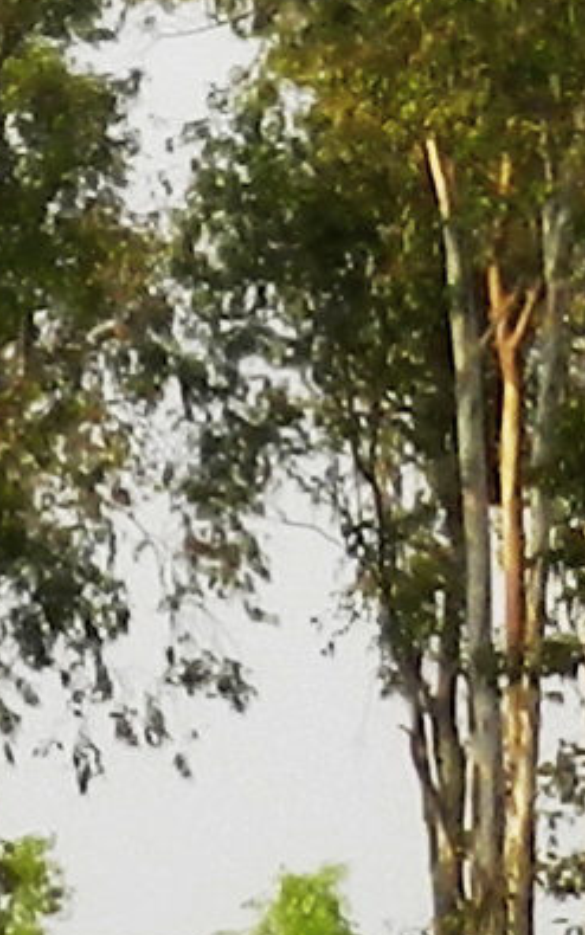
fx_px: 12597
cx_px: -1267
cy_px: 107
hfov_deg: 2.6
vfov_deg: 4.2
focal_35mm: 494
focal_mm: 8.1
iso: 160
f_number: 4.2
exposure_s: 1/400
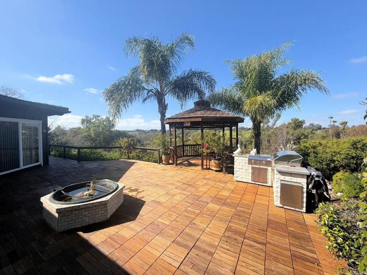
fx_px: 148
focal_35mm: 14
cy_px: 138
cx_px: 184
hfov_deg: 102.1
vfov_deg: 85.7
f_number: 2.2
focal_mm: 2.22
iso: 25
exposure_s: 1/770
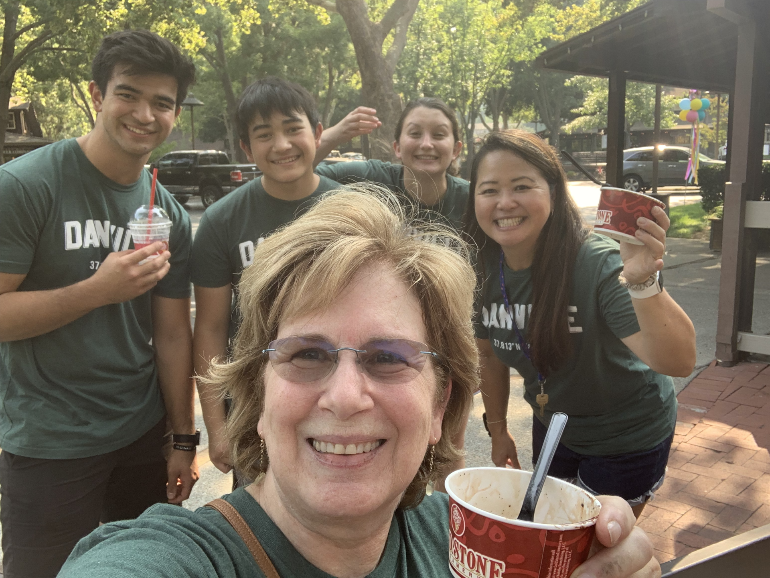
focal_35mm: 32
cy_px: 289
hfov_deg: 56.8
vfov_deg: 44.2
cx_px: 385
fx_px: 712
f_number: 2.2
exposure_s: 1/121
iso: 25
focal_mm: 2.87
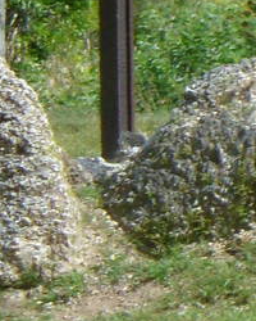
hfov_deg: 0.9
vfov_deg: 1.1
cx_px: 993
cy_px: -23
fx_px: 15958
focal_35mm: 1685
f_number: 5.9
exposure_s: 1/500
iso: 80
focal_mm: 46.8
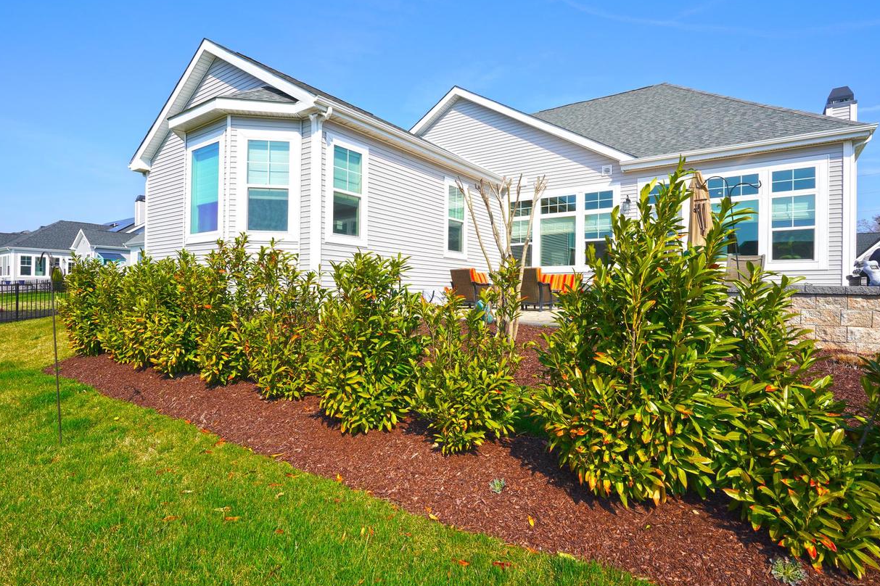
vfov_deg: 64.5
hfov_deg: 86.9
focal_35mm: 19
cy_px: 293
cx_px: 435
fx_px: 464
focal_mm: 16
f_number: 10
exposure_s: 1/160
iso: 100
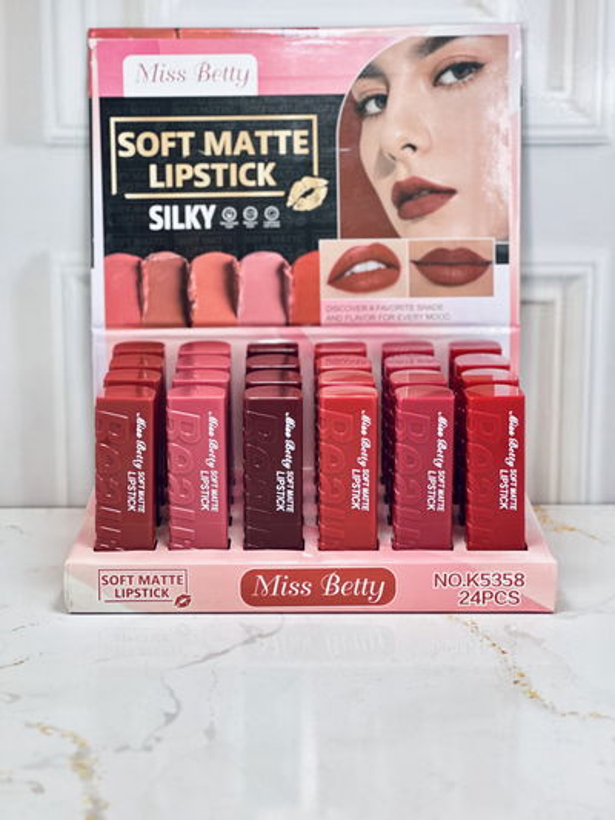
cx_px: 308
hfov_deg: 19.1
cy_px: 410
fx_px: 1823
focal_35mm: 77
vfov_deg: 25.3
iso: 125
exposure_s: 1/100
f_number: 2.8
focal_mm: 9
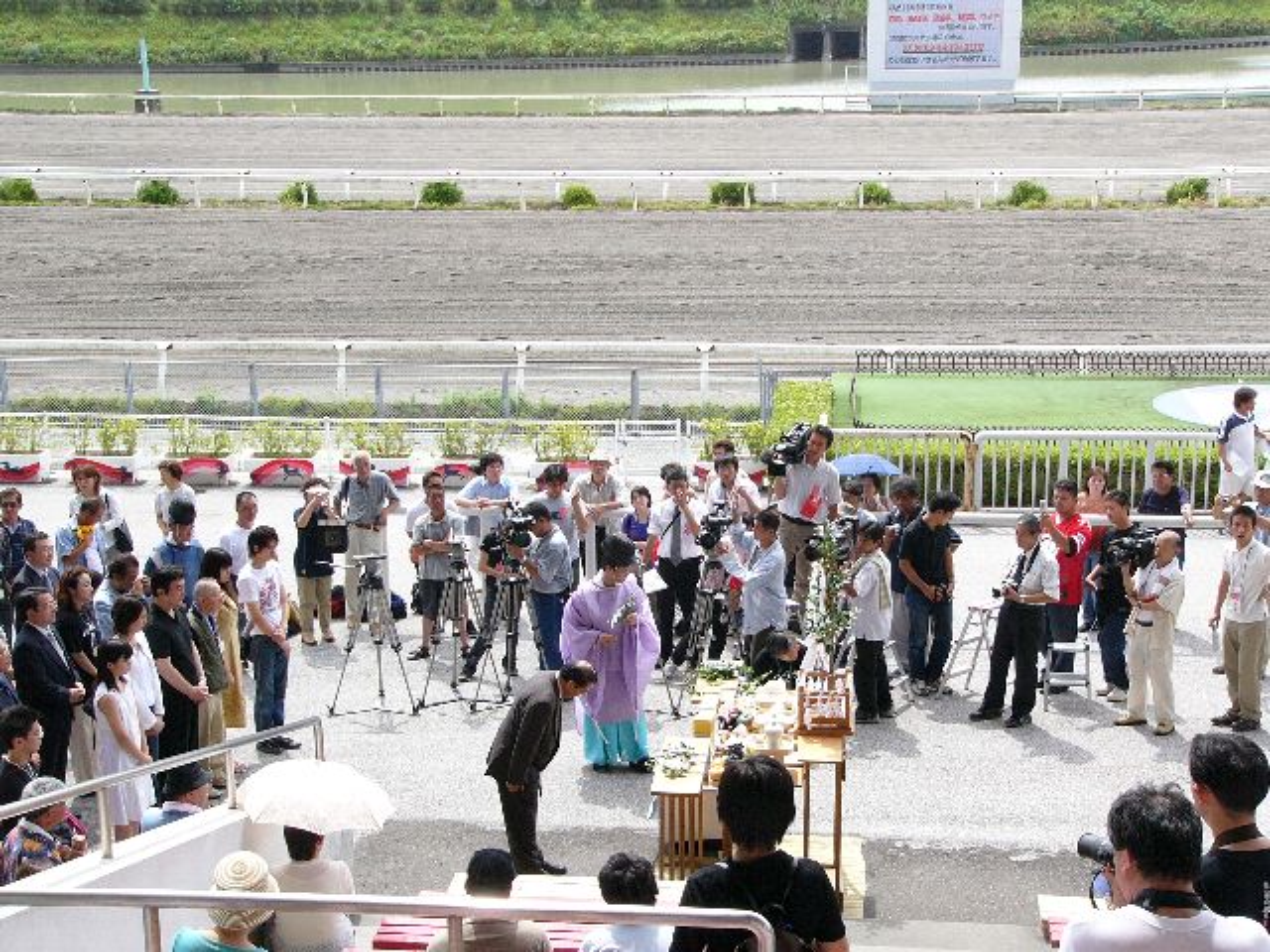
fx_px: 2091
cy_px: 476
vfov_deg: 25.7
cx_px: 635
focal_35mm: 57
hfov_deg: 33.8
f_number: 2.8
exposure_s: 1/1000
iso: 100
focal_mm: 9.5
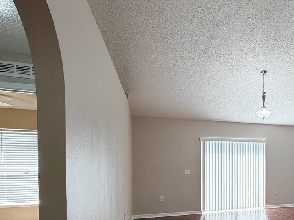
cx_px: 261
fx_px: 255
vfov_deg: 45.1
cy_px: 167
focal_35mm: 30
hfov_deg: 53.1
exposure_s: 1/120
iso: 100
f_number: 2.2
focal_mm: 2.22
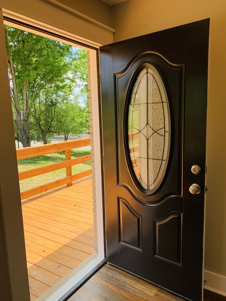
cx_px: 113
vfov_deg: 67.3
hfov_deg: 53.1
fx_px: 226
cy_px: 150
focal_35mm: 26
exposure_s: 1/343
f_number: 1.8
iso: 25
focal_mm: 4.25
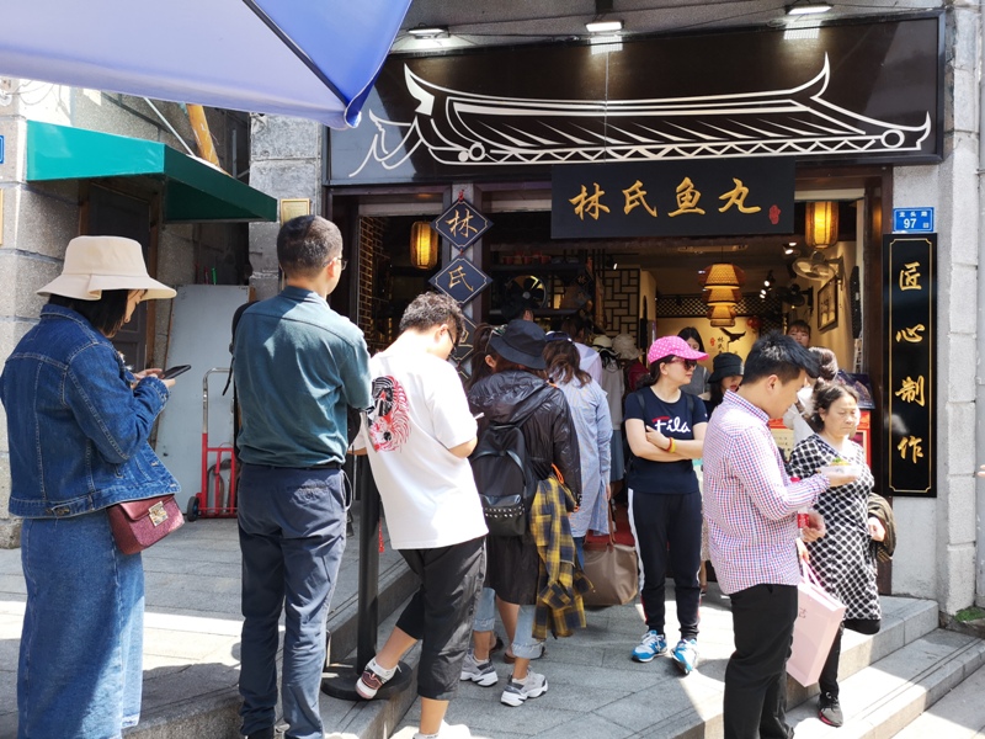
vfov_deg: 51.4
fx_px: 768
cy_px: 370
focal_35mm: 27
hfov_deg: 65.3
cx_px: 492
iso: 160
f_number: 1.8
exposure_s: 1/900
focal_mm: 3.95
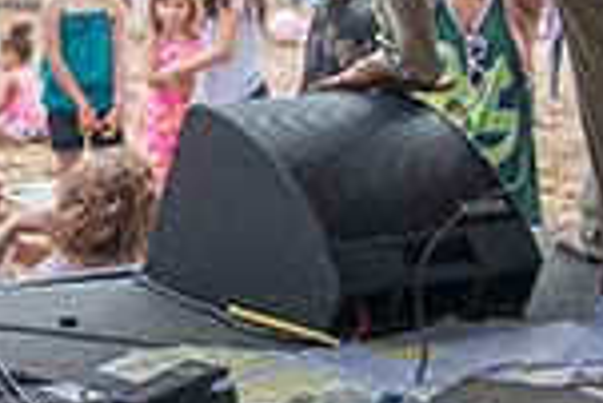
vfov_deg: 14.4
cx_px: -164
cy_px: -82
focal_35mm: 92
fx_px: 1542
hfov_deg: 20.4
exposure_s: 1/250
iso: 200
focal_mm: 24
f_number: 3.3
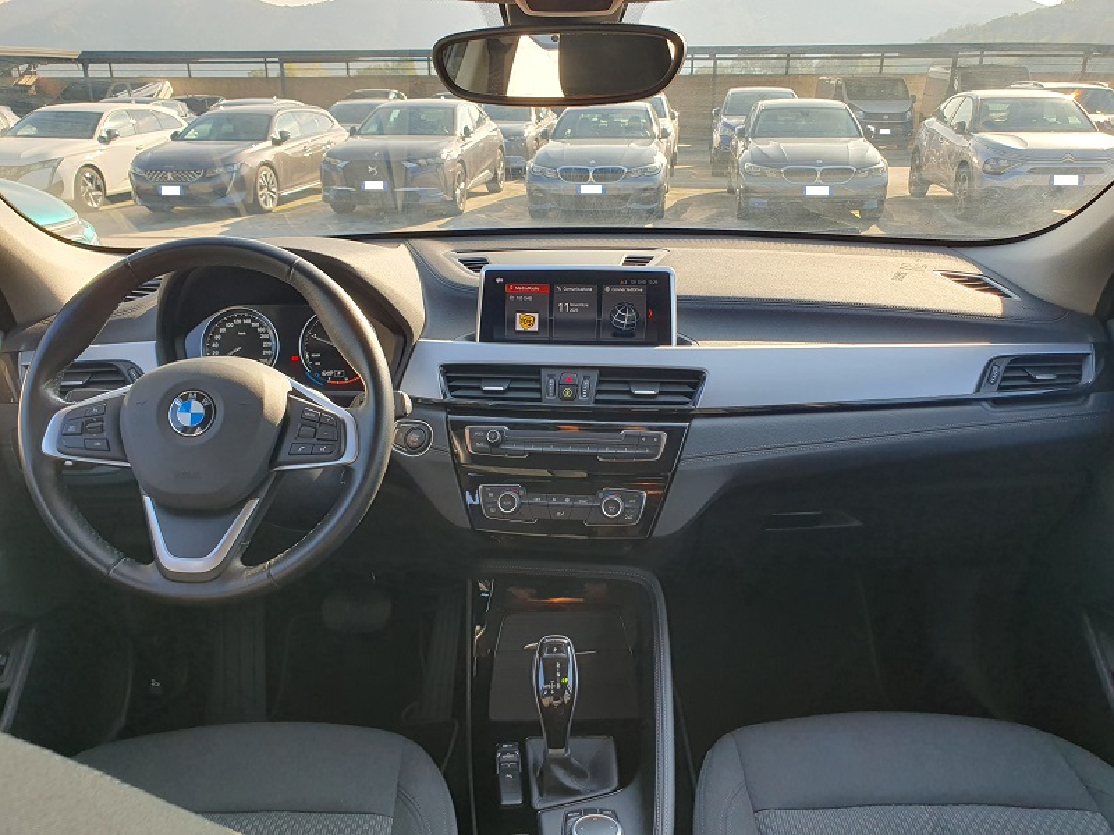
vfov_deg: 53.1
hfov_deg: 67.3
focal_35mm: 26
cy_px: 418
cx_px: 557
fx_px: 837
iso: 50
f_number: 2.4
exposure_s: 1/176
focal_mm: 4.32
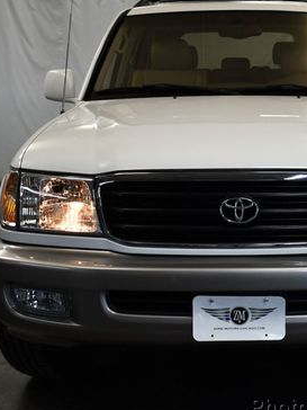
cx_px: 236
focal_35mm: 61
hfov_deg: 23.7
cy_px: 187
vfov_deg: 31.7
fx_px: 721
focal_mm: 18
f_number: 3.5
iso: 500
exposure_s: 1/250
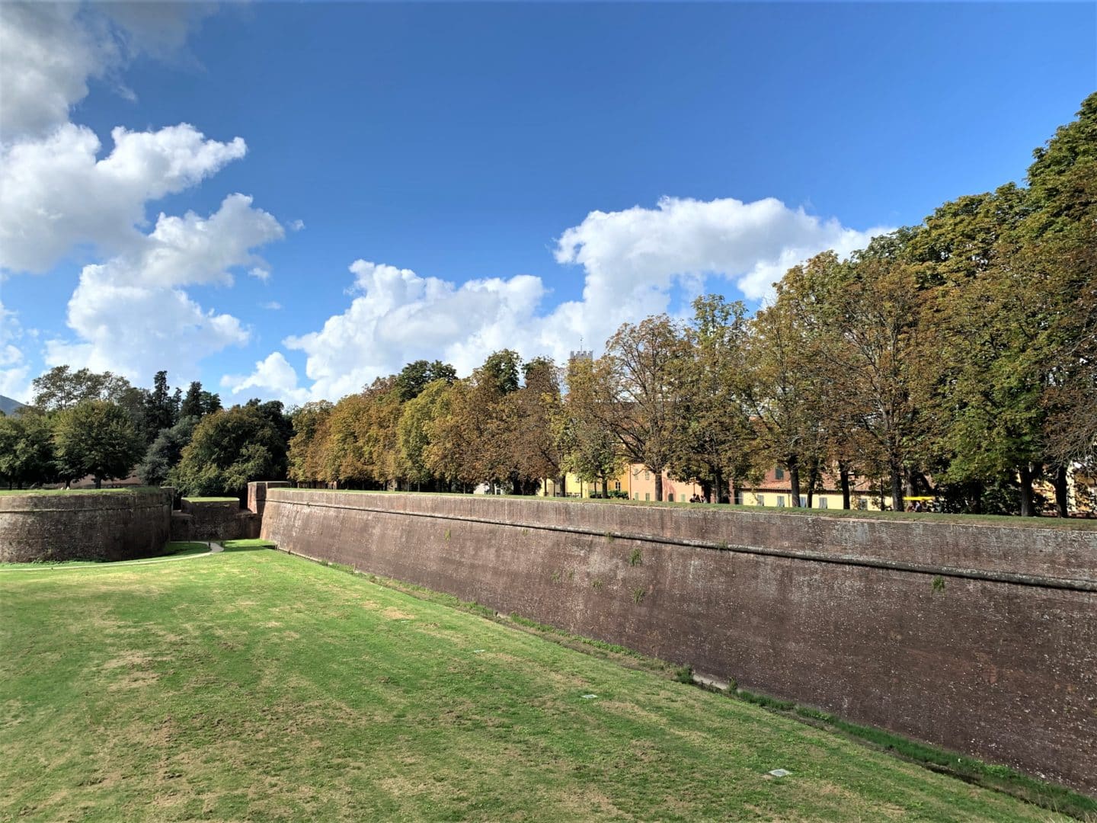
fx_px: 824
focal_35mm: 26
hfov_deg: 67.3
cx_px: 548
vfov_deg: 53.1
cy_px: 412
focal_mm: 4.25
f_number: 1.8
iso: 25
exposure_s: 1/1880
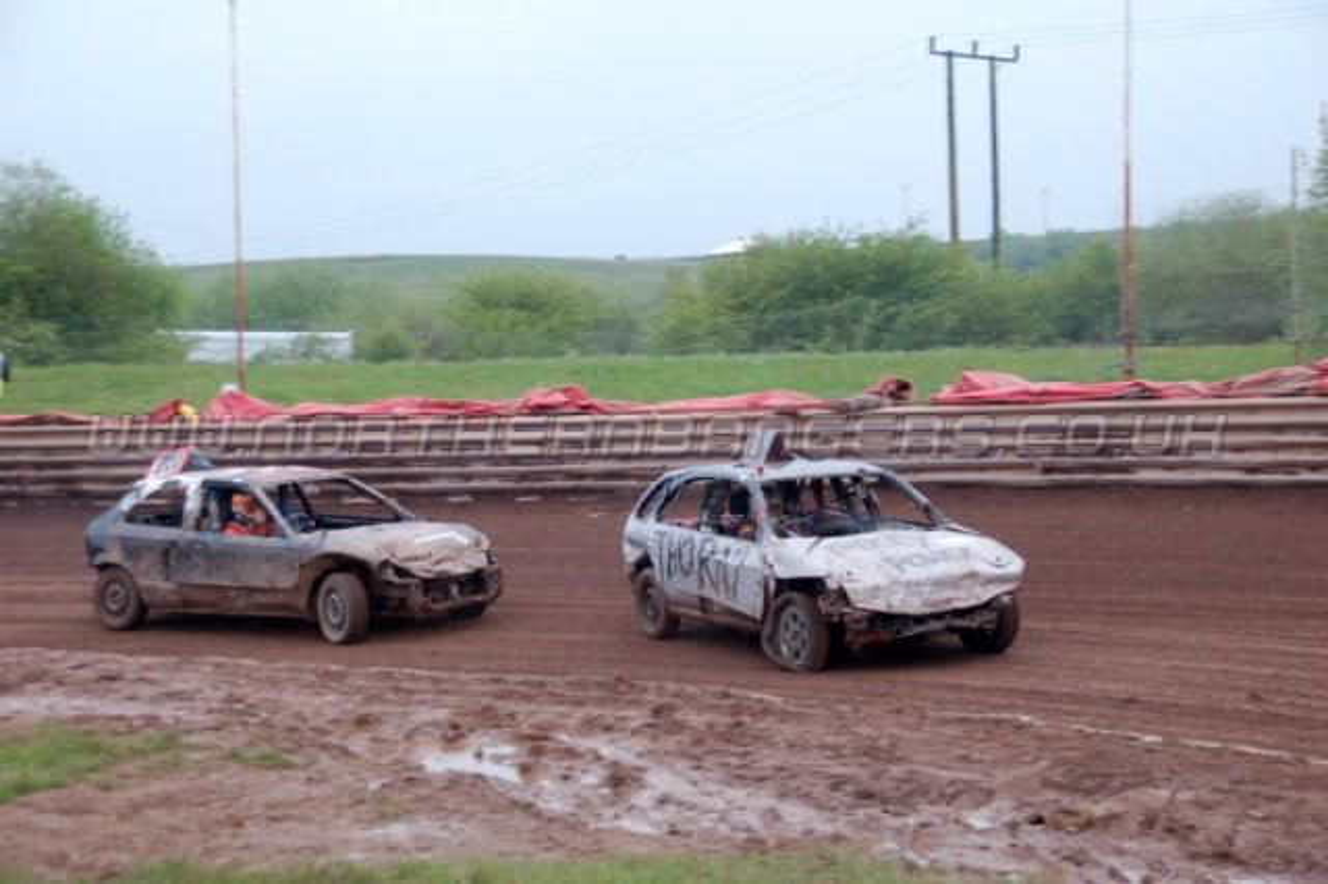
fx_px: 3042
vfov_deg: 16.5
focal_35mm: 82
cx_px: 664
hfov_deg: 24.6
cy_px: 442
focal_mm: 55
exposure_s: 1/250
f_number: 5.3
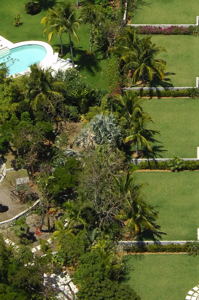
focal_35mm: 159
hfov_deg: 8.6
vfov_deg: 12.8
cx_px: 170
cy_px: 23
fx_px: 1321
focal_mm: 40
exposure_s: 1/1000
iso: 400
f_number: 9
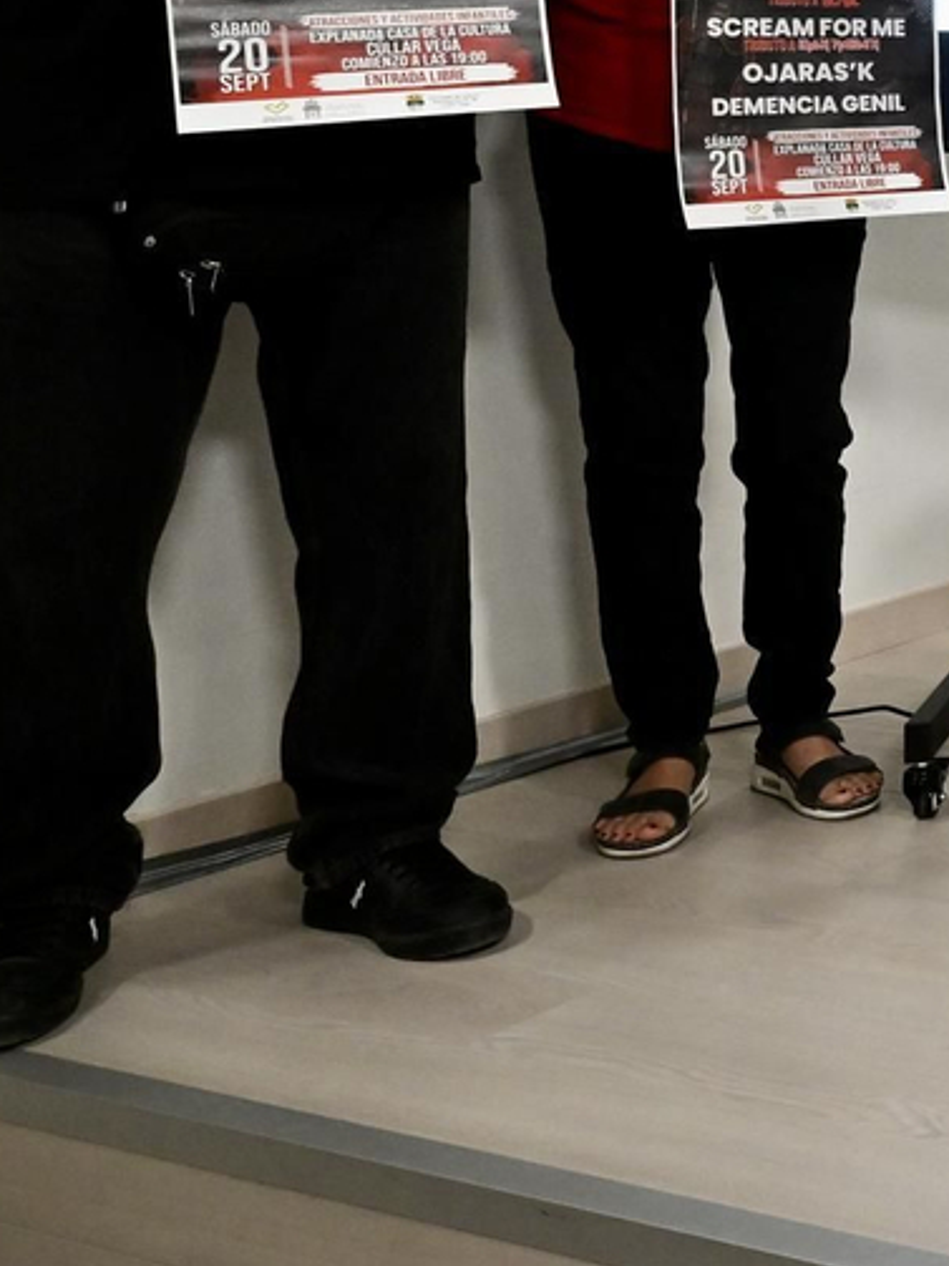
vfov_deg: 34.2
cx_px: 1918
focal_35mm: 52
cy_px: 60
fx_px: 1902
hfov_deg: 18.2
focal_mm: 17
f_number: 8
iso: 2500
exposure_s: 1/200
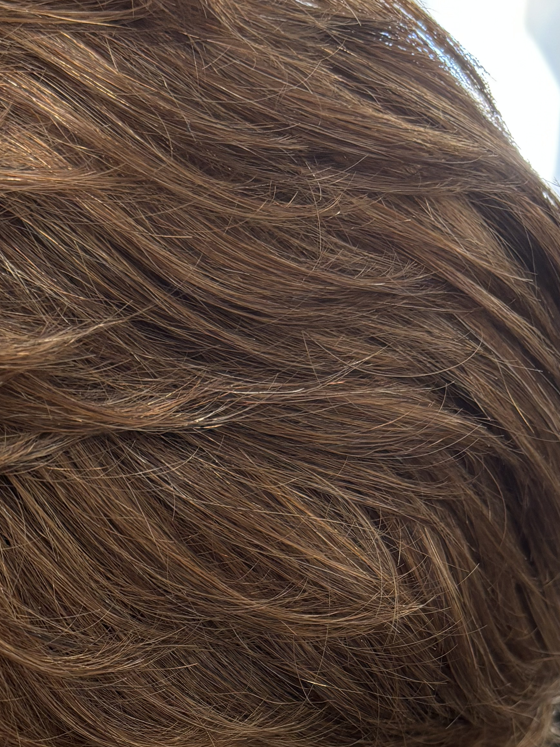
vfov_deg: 28.6
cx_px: -9
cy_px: 731
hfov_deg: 22.0
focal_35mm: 64
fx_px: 1381
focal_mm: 5.96
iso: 64
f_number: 1.6
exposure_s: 1/60
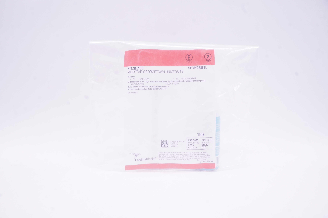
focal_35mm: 27
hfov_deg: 67.4
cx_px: 164
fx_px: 246
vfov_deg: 47.8
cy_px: 109
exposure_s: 1/20
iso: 800
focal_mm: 18
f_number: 14
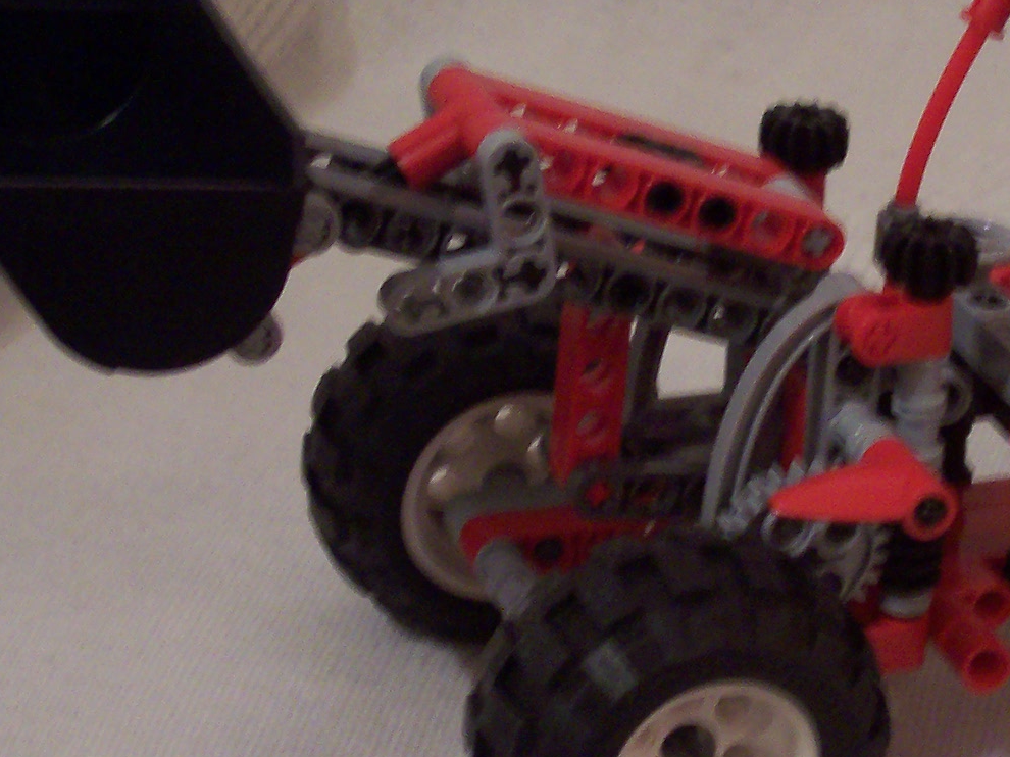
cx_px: 806
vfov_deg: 12.7
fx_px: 3413
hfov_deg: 16.7
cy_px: 431
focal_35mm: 117
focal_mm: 8.6
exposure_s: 1/8
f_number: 3.4
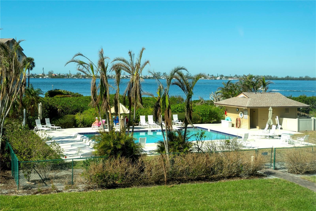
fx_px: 316
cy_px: 106
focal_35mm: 36
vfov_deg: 36.9
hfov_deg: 53.1
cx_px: 158
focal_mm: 24
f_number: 8
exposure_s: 1/500
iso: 200
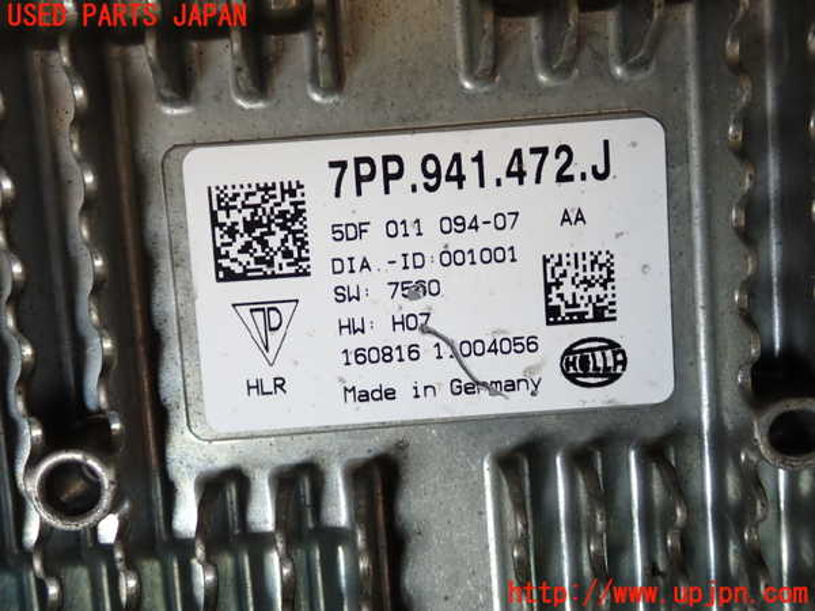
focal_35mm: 38
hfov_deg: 49.0
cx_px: 408
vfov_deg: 37.7
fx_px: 895
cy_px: 306
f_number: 2.7
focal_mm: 6.83
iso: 125
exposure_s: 1/125
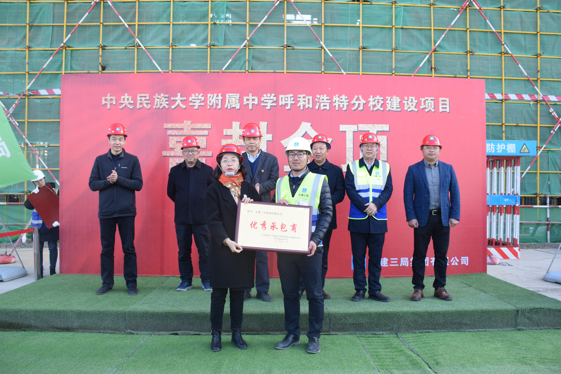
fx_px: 421
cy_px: 187
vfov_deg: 47.9
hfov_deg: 67.4
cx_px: 280
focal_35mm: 27
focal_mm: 18
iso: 400
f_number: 7.1
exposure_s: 1/200
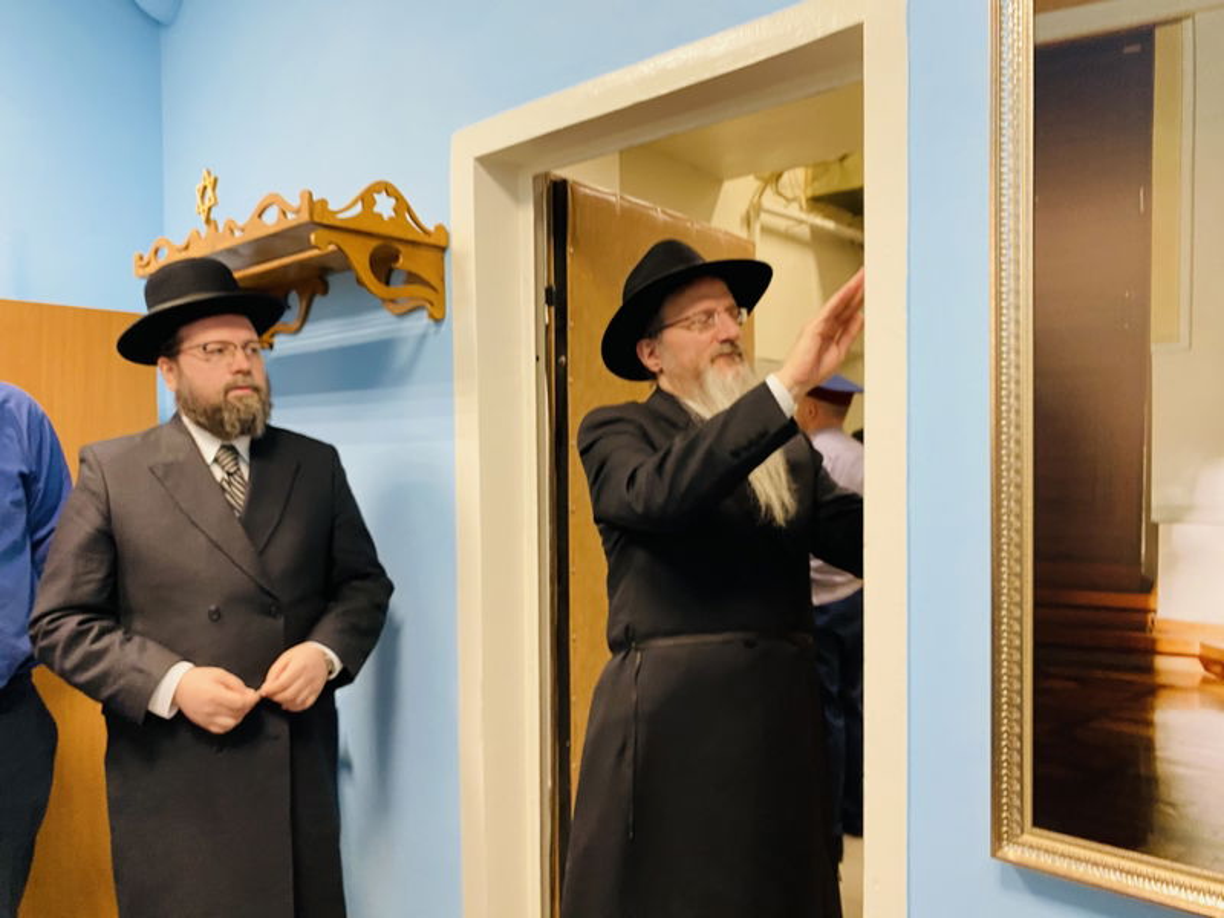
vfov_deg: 53.1
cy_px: 459
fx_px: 919
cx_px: 612
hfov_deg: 67.3
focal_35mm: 26
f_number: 1.8
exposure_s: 1/50
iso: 200
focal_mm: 4.25
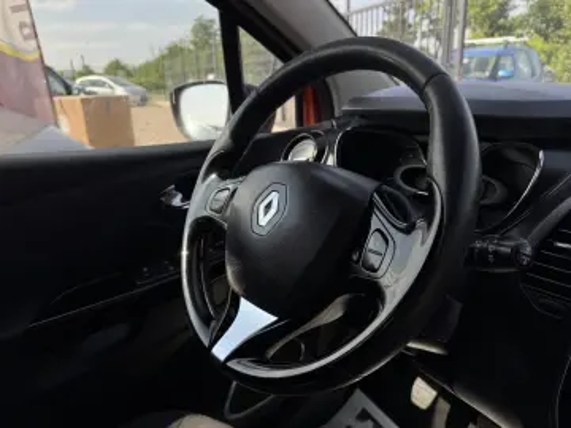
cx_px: 286
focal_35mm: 24
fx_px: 396
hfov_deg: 71.6
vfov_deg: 56.8
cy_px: 214
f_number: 1.78
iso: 80
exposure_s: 1/1678
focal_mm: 6.76
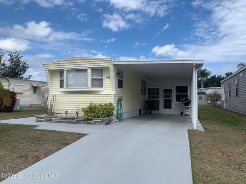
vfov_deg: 53.1
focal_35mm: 26
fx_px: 185
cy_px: 92
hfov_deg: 67.3
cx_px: 123
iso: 25
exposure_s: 1/3289
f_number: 1.8
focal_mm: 4.25
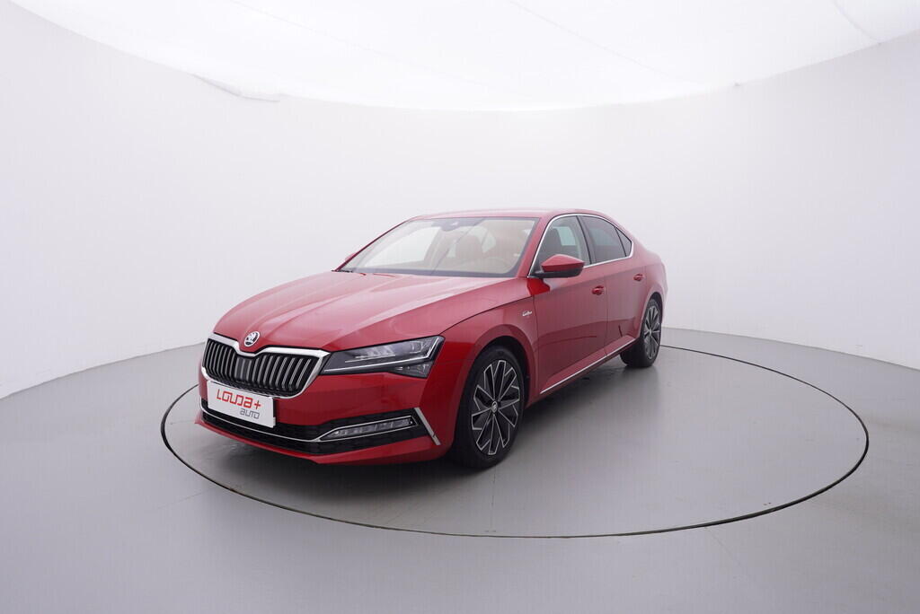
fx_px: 575
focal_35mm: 22
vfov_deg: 56.2
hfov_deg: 77.3
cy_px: 307
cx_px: 460
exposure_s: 1/80
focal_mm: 15
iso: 200
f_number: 5
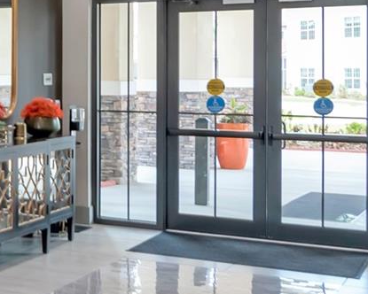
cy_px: 99
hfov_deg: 21.8
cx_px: -149
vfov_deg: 20.1
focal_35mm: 76
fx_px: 828
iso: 400
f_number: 4.5
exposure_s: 1/80
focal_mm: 14
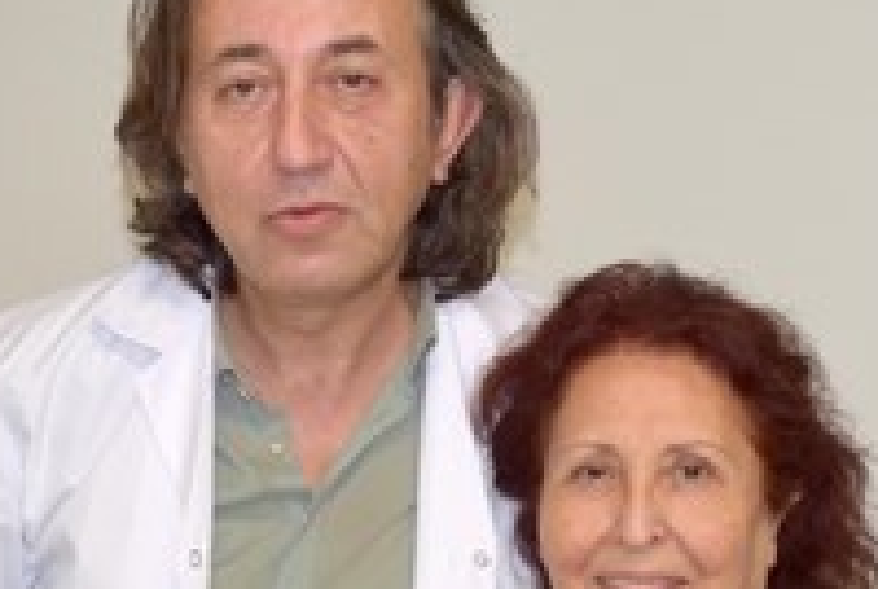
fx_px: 2809
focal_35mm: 115
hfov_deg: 17.8
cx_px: 443
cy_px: 635
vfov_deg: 11.8
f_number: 5
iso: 800
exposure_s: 1/100
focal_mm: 24
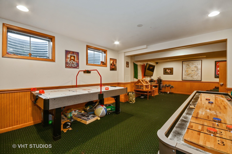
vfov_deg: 77.3
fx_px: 97
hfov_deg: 100.4
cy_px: 77
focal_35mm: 15
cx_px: 116
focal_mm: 10
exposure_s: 1/3
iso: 200
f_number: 9
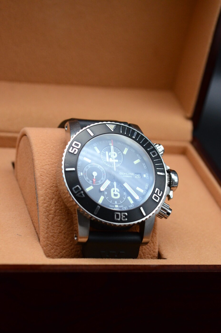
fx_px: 832
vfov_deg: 22.7
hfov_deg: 15.1
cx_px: 110
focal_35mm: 90
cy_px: 166
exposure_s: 1/500
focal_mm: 60
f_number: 5.6
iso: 1600
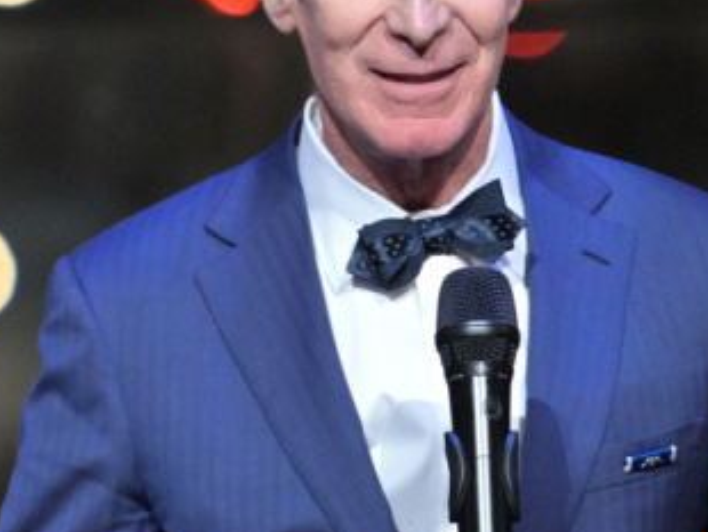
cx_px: 428
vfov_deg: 2.0
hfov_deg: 2.7
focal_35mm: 744
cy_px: 530
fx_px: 15229
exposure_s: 1/400
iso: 4000
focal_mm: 200
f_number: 2.8
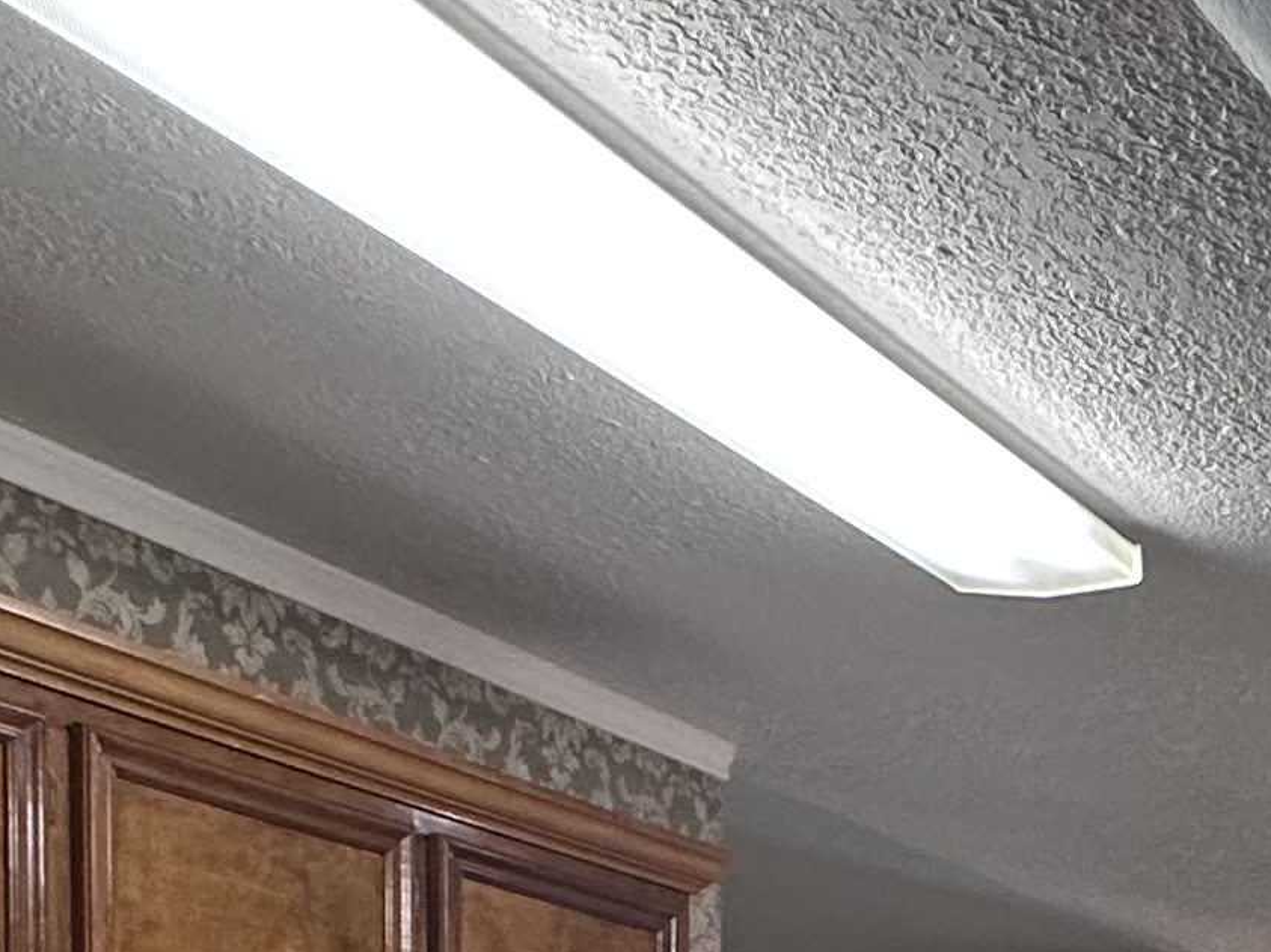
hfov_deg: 24.9
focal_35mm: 67
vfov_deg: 18.6
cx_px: 1686
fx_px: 2460
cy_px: 1549
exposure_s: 1/120
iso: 200
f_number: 2.2
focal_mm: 2.22
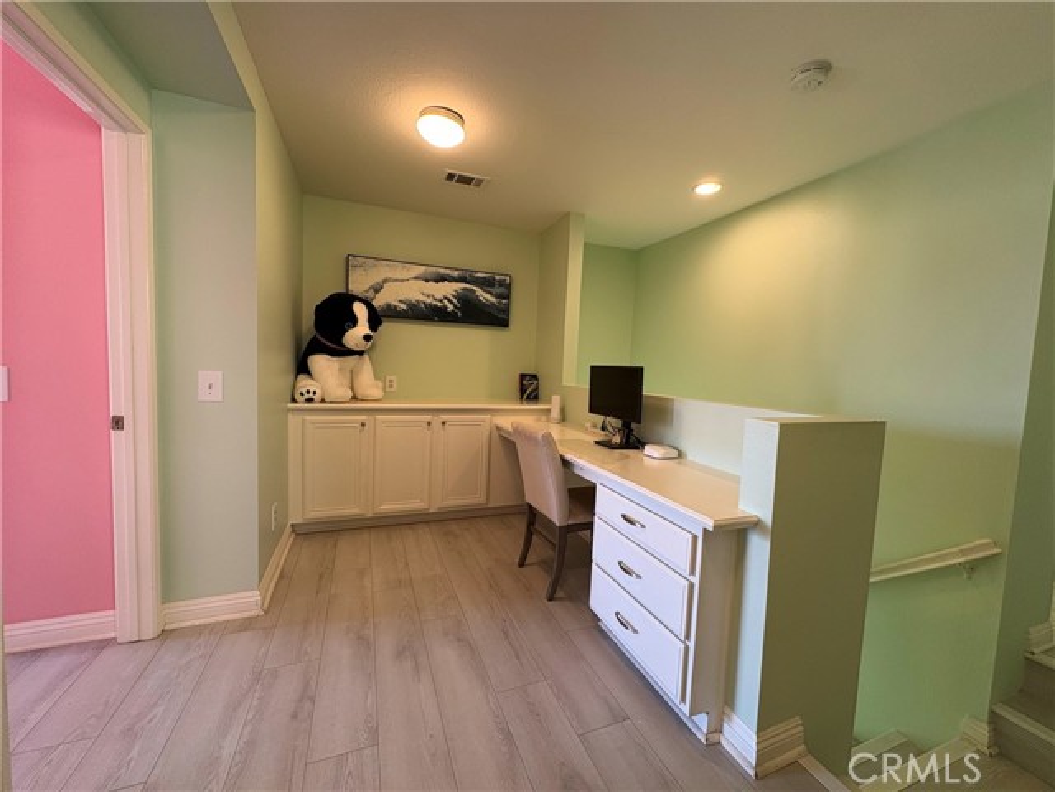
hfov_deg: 102.1
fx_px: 427
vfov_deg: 85.7
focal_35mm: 14
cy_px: 396
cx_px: 528
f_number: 2.2
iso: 160
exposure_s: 1/60
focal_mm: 2.22
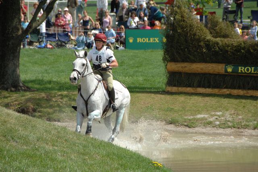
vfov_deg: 5.4
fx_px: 1825
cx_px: 129
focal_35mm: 255
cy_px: 86
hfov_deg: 8.1
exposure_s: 1/1000
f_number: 6.7
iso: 500
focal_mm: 170
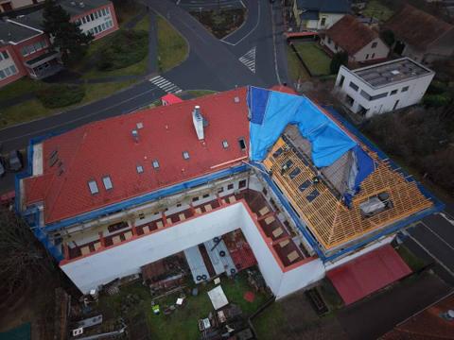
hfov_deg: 71.6
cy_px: 170
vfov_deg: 56.8
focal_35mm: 24
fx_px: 315
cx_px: 227
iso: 750
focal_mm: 8.67
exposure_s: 1/15
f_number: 1.8
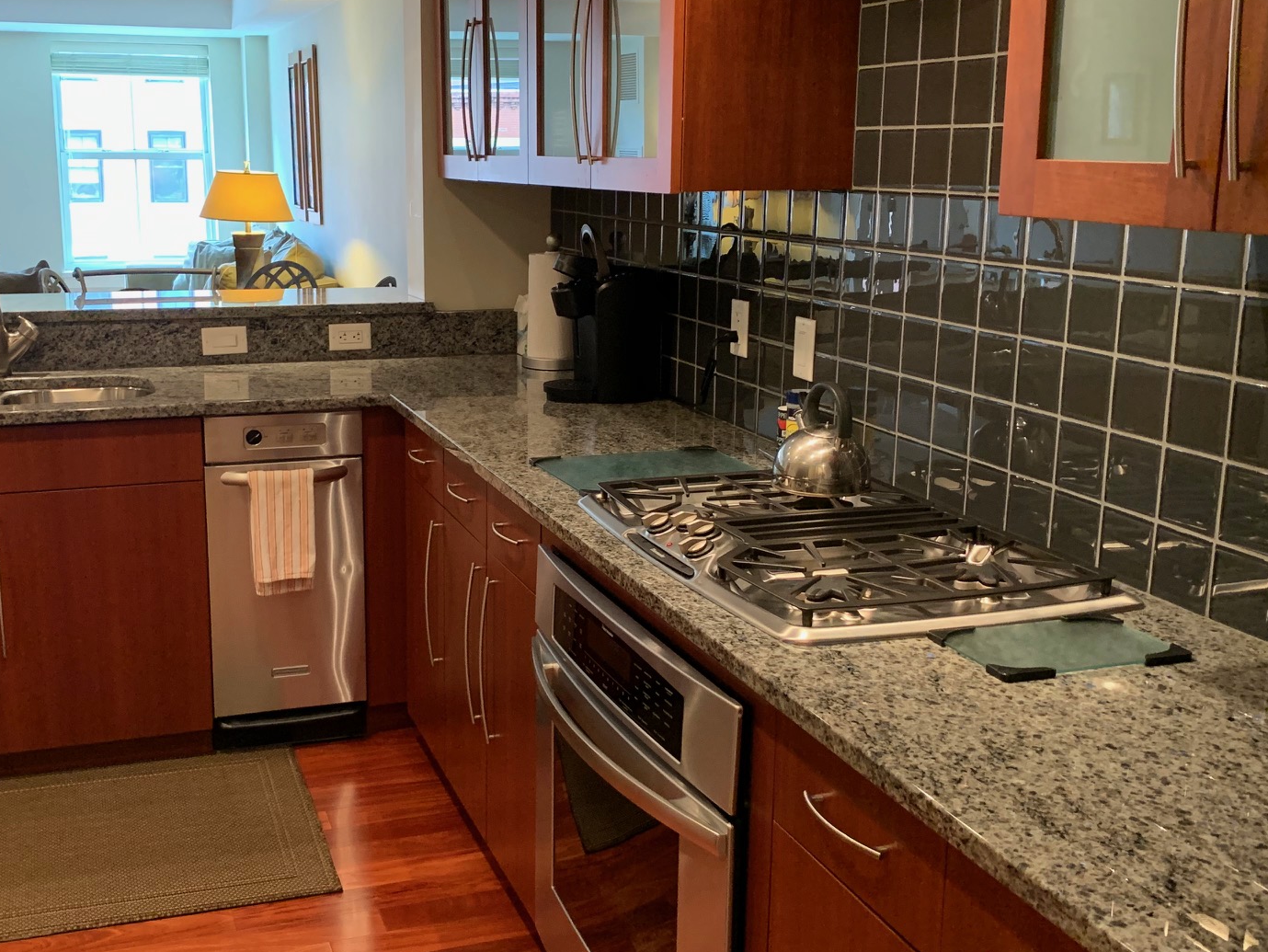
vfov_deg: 37.7
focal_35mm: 38
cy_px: 453
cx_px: 553
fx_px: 1392
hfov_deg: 48.8
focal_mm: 4.25
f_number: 1.8
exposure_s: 1/60
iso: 320
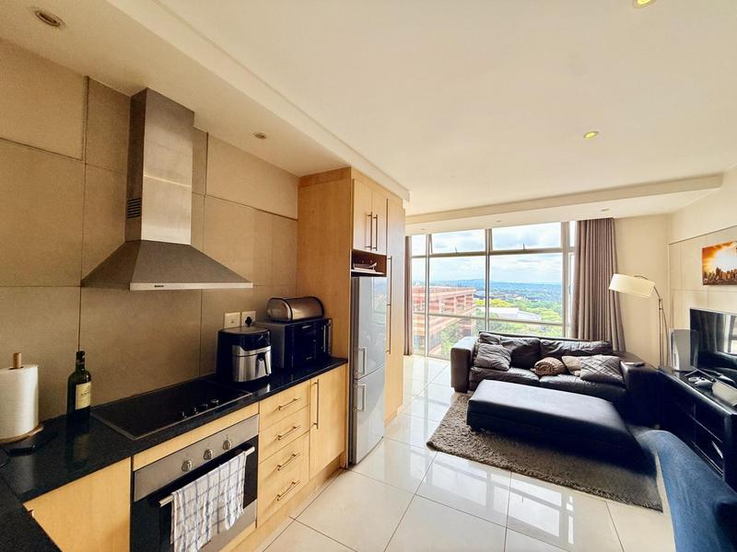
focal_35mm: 14
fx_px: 298
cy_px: 276
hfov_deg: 102.1
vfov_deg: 85.7
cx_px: 368
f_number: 2.2
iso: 50
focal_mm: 2.22
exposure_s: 1/122
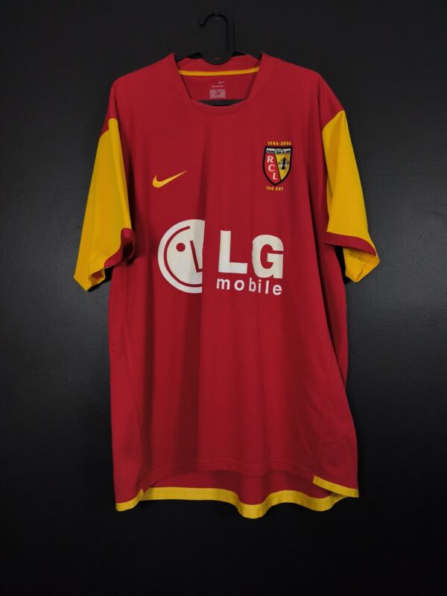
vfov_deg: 73.9
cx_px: 224
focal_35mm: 23
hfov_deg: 58.9
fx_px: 396
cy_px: 298
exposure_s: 1/125
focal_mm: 6.57
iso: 400
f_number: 1.6
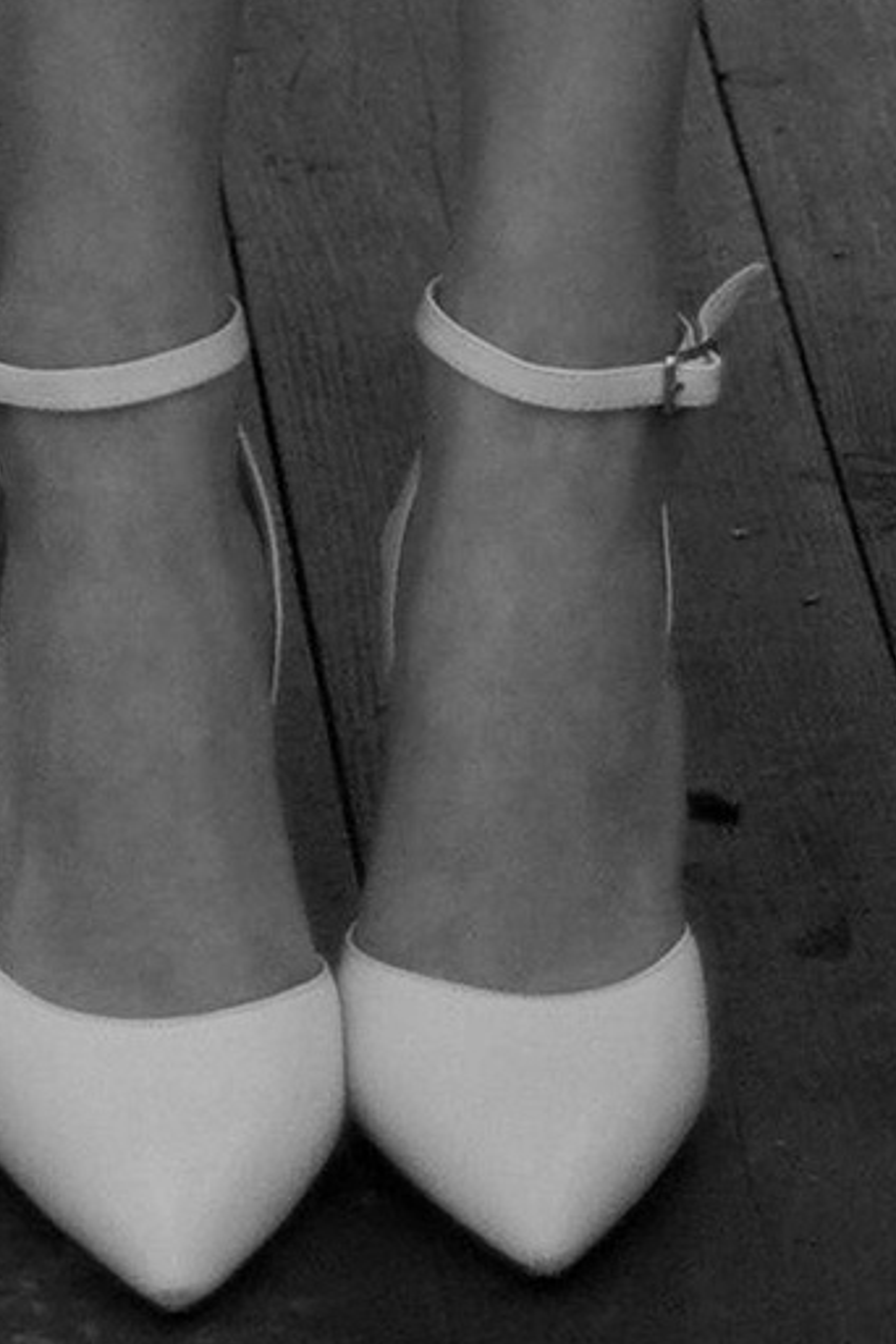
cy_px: -2890
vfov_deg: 5.2
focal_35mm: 374
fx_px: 13962
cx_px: -563
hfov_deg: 3.7
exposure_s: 1/250
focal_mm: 50
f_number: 1.8
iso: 1000
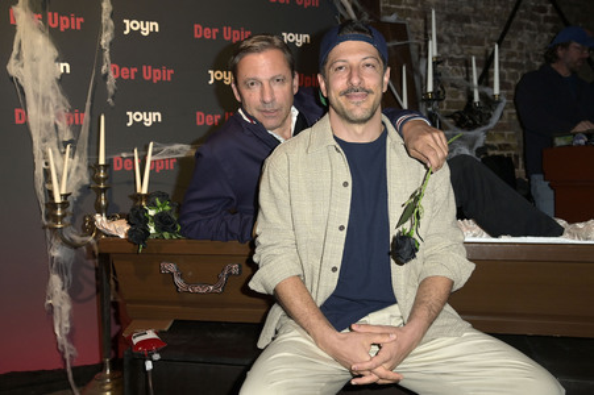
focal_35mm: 32
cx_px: 297
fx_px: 528
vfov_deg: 41.1
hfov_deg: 58.8
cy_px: 198
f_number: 5
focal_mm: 32
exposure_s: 1/160
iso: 1250
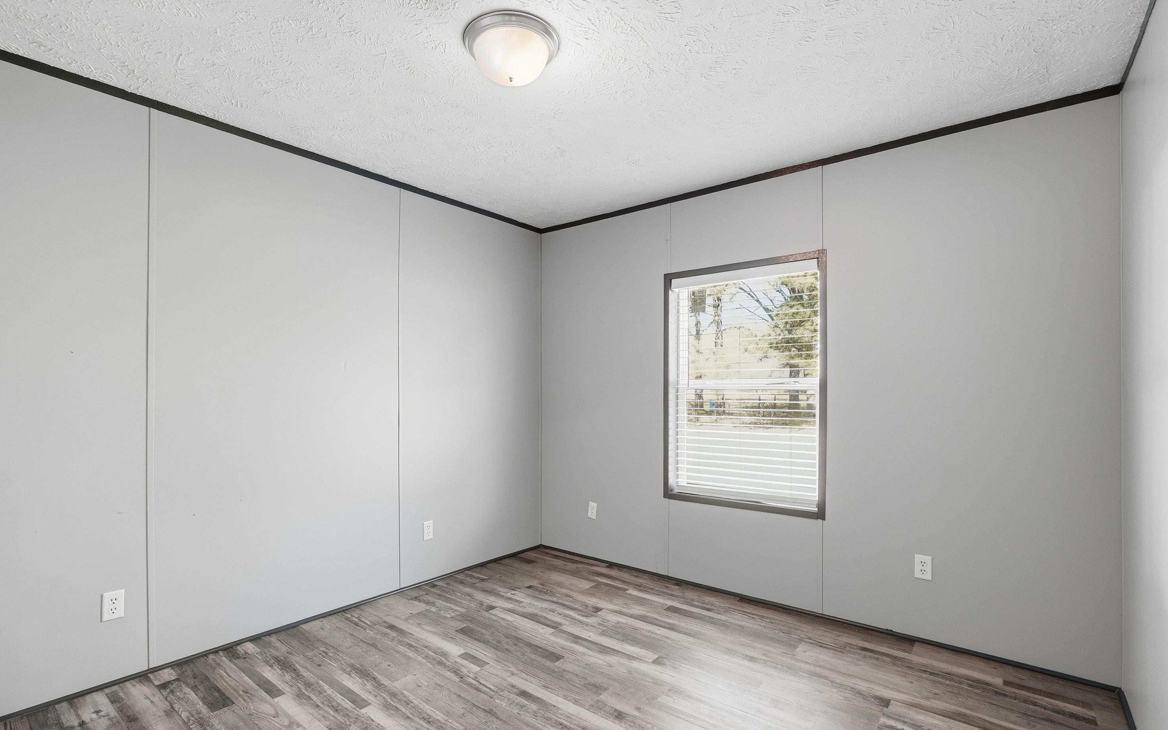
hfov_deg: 97.8
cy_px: 387
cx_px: 569
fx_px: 509
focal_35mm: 16
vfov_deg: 71.2
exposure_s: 1/25
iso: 320
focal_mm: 10
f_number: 9
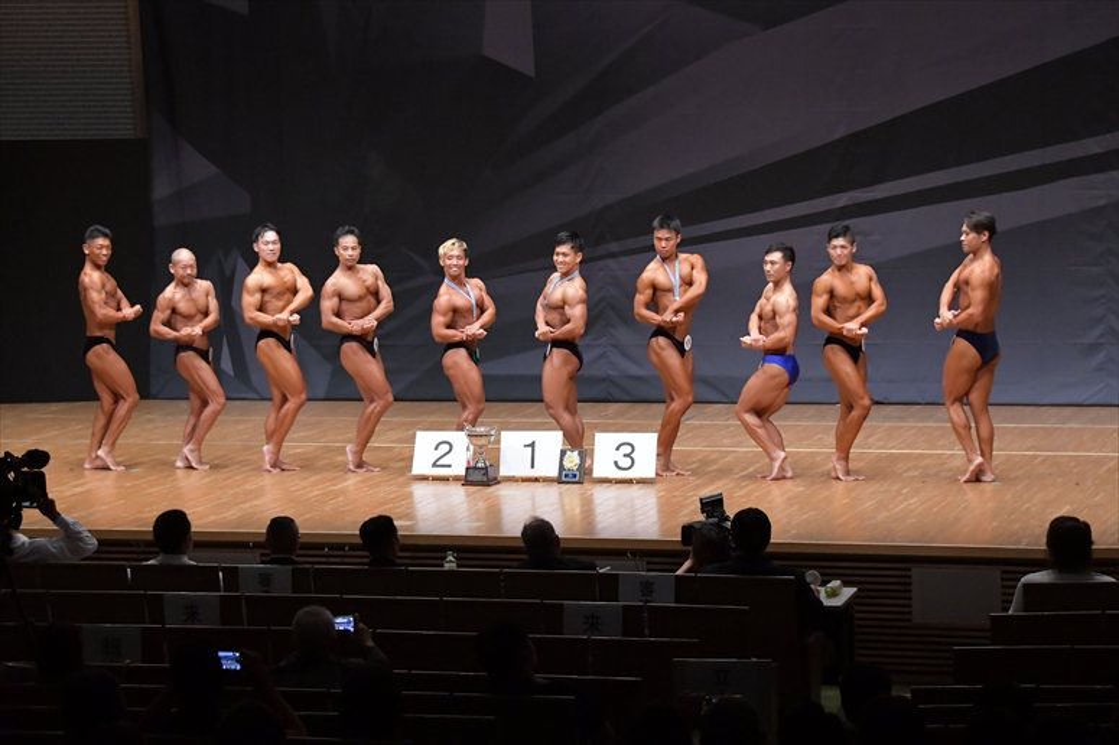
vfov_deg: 12.7
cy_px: 372
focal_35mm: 108
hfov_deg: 18.9
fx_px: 3355
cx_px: 560
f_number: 5.6
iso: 6400
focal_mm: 72
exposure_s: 1/400
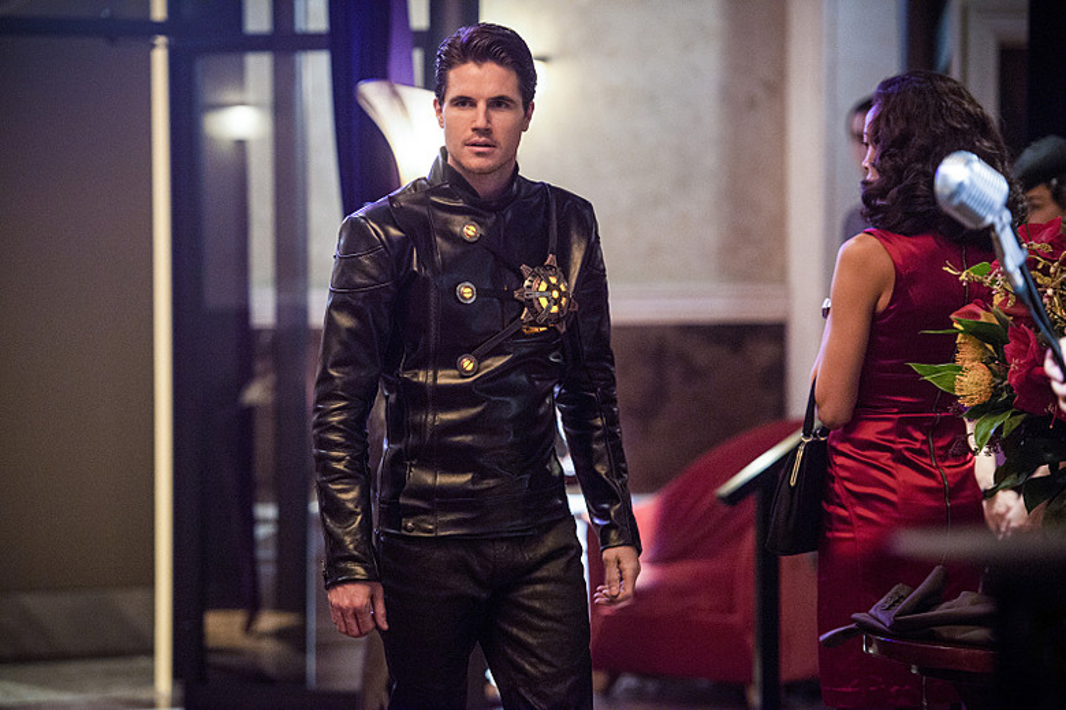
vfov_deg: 10.5
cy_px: 355
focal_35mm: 130
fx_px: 3849
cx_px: 533
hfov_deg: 15.8
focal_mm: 130
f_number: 2.8
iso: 3200
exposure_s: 1/100
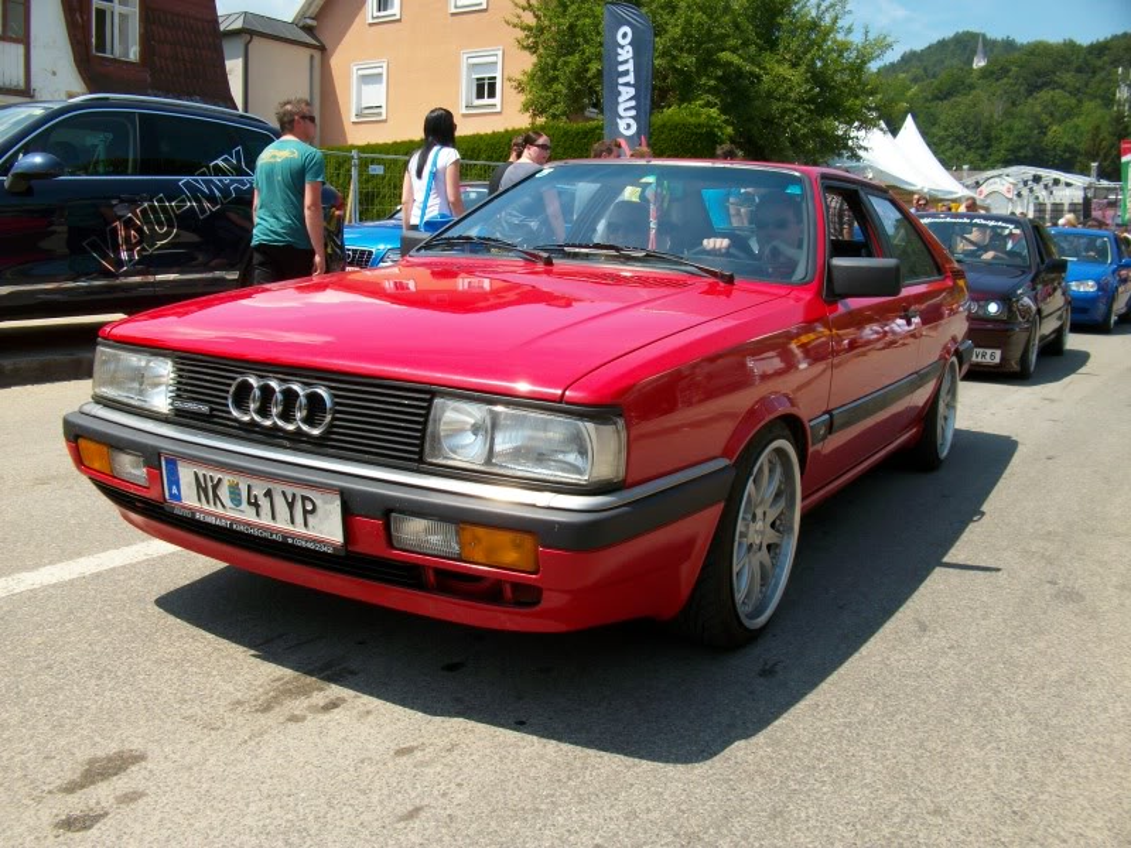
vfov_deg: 41.8
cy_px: 424
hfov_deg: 54.0
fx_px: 1111
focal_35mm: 34
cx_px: 566
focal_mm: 5.7
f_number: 5.5
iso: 80
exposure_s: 1/267
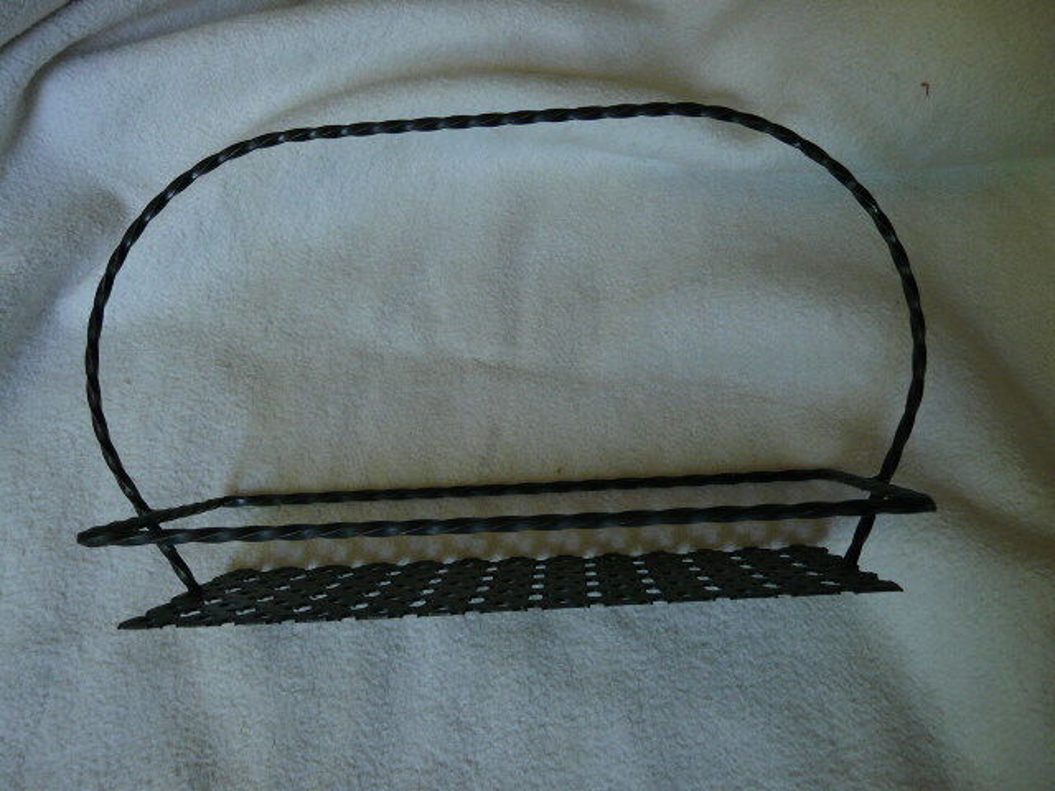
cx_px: 528
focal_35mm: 28
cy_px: 396
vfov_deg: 49.7
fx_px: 853
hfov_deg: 63.4
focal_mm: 4.6
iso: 100
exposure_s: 1/40
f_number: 2.8
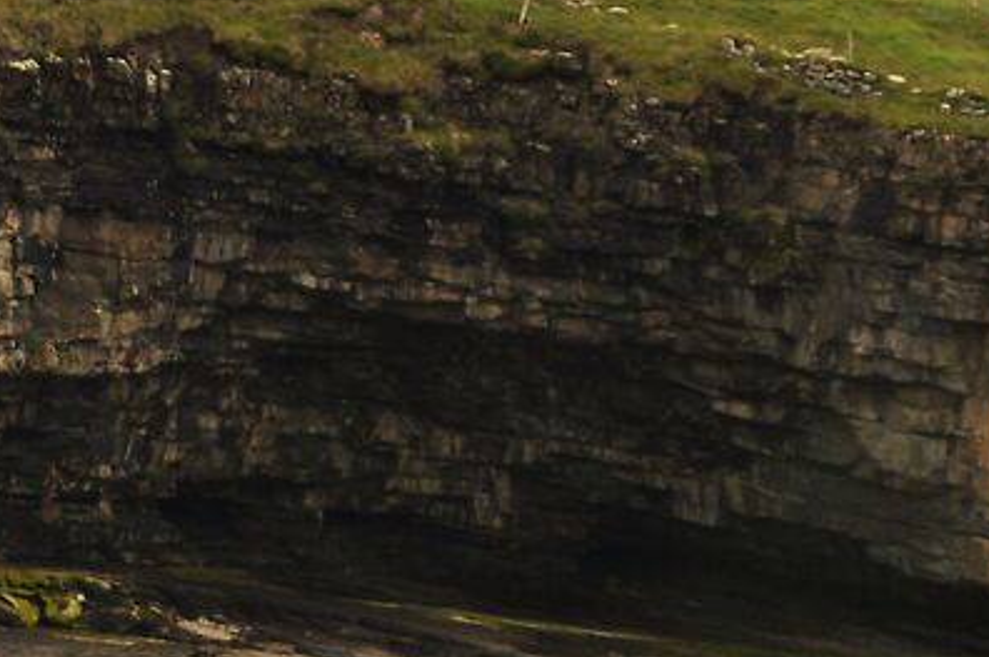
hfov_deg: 2.5
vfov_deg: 1.6
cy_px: 35
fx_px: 22966
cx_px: -377
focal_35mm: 837
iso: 100
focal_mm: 92
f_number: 6.3
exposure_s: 1/320
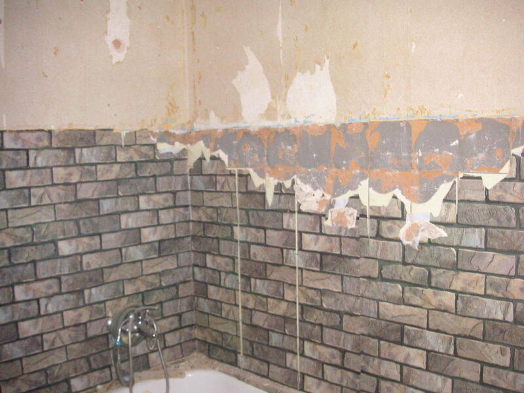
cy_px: 196
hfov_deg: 50.1
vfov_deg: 38.7
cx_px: 262
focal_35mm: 37
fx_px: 560
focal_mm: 6.1
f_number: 2.8
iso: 160
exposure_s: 1/45
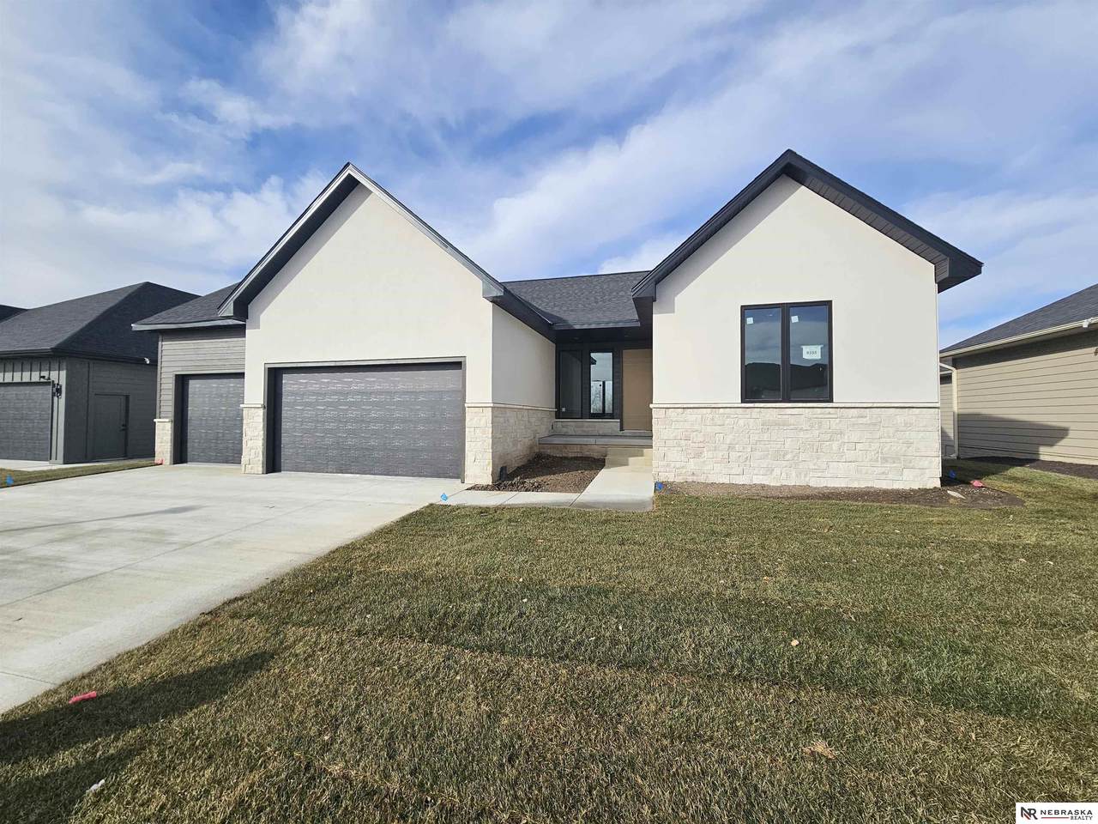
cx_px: 549
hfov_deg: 106.2
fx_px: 412
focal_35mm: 13
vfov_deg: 89.9
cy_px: 412
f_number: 2.2
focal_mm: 2.2
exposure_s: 1/3001
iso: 50
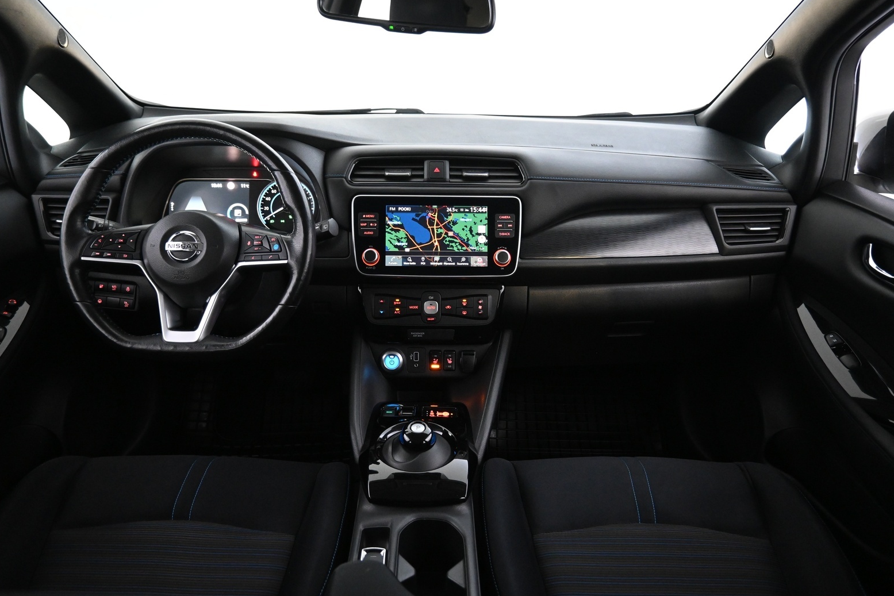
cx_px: 440
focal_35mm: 25
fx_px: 621
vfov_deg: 51.3
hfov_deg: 71.5
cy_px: 305
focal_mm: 16
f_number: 3.5
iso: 3200
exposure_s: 1/25
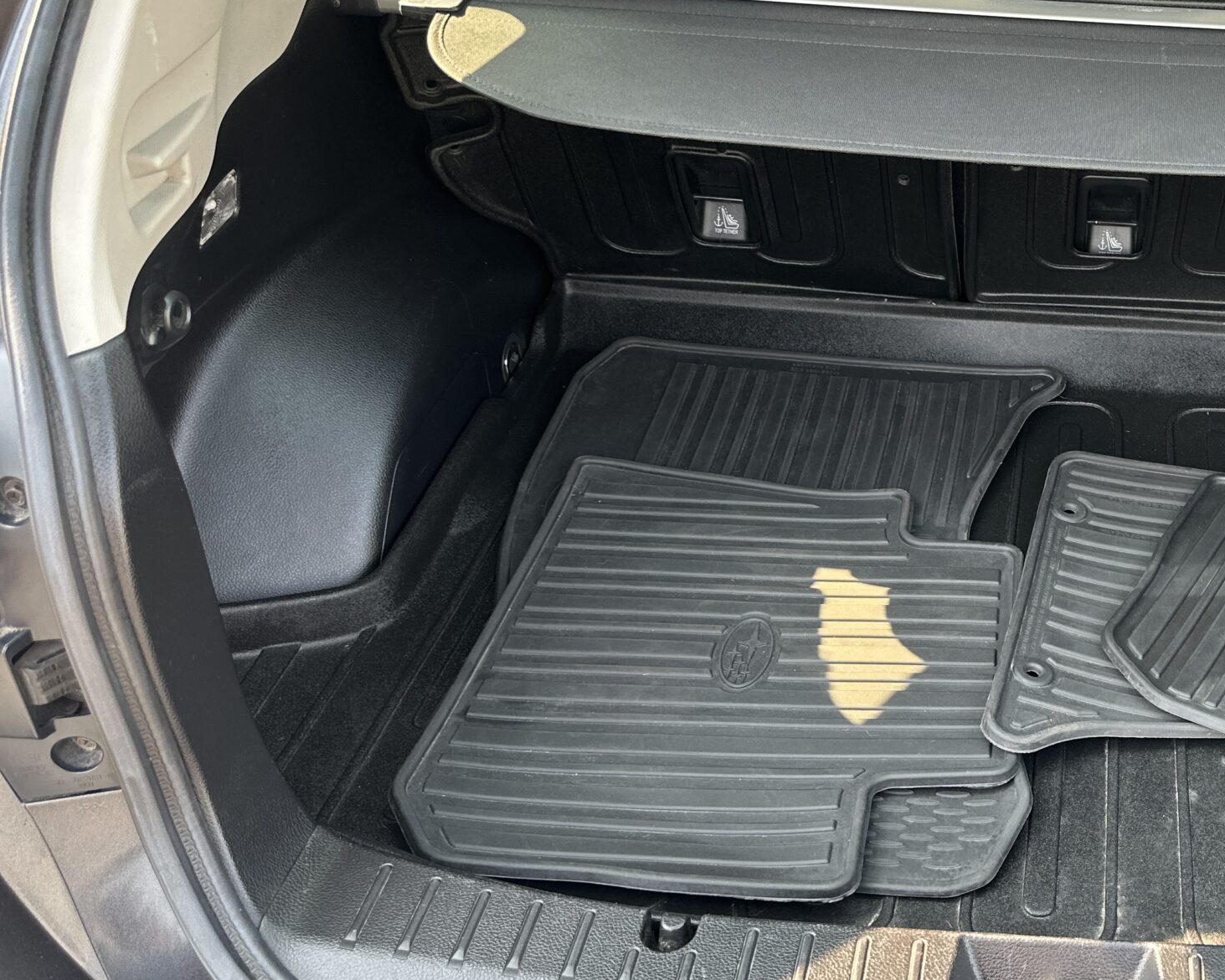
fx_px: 1486
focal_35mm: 41
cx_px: 1071
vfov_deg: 36.4
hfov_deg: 41.7
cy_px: 425
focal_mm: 6.86
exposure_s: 1/121
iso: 80
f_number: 1.78
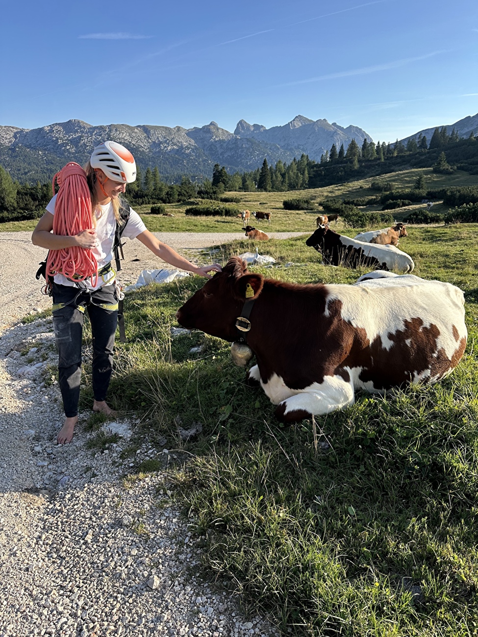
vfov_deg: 71.6
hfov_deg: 56.8
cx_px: 239
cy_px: 318
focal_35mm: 24
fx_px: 442
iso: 80
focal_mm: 6.86
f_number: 1.78
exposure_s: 1/1988
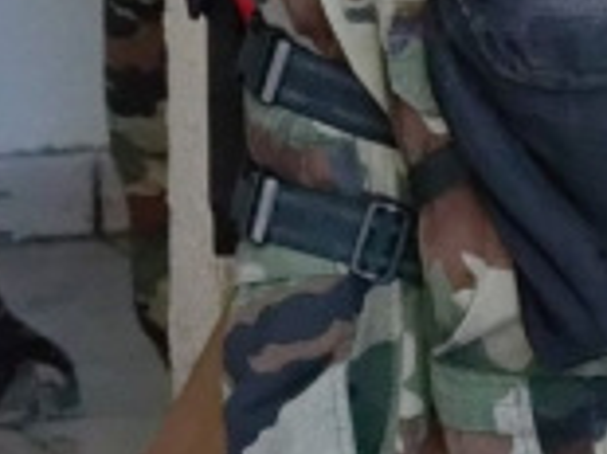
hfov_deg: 3.5
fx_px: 9935
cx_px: 683
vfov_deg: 2.6
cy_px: -650
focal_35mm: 567
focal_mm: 102
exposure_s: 1/200
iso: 2000
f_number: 9
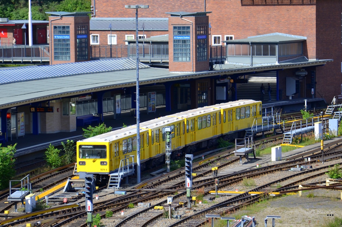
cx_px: 171
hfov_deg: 13.1
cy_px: 114
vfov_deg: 8.7
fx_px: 1494
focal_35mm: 158
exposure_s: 1/320
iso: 100
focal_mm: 105
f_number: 5.6
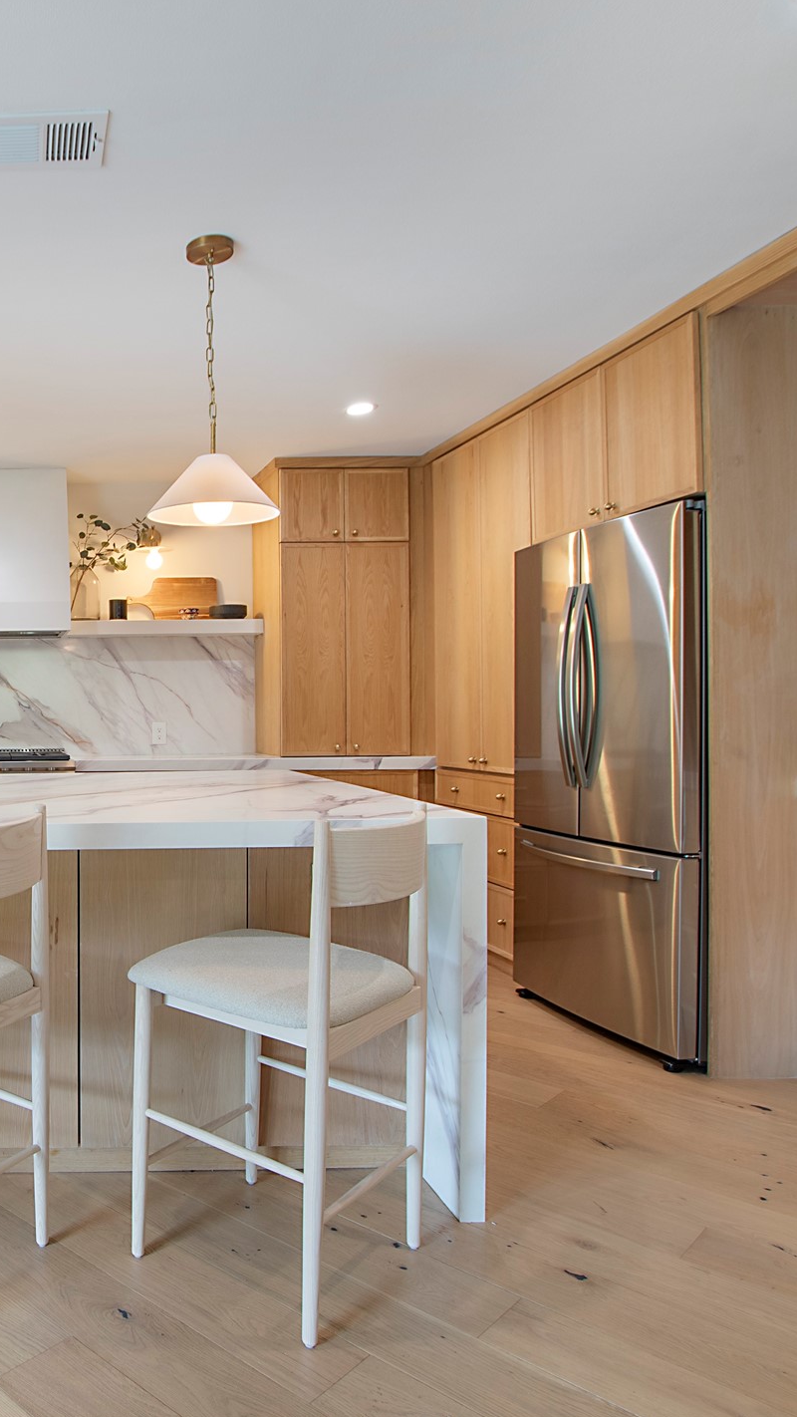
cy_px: 700
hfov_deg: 41.0
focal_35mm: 24
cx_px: -16
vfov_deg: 76.3
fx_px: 902
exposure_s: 1/5
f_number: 5.6
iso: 100
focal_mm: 10
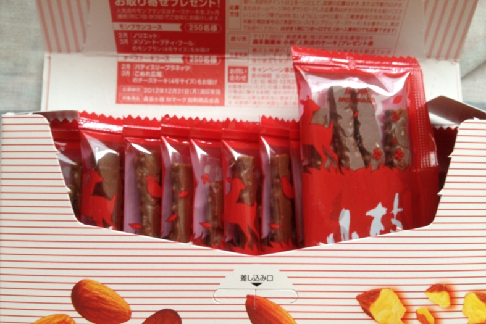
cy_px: 181
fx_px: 500
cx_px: 240
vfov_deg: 35.9
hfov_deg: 51.9
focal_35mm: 37
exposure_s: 1/20
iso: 100
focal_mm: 4.28
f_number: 2.4
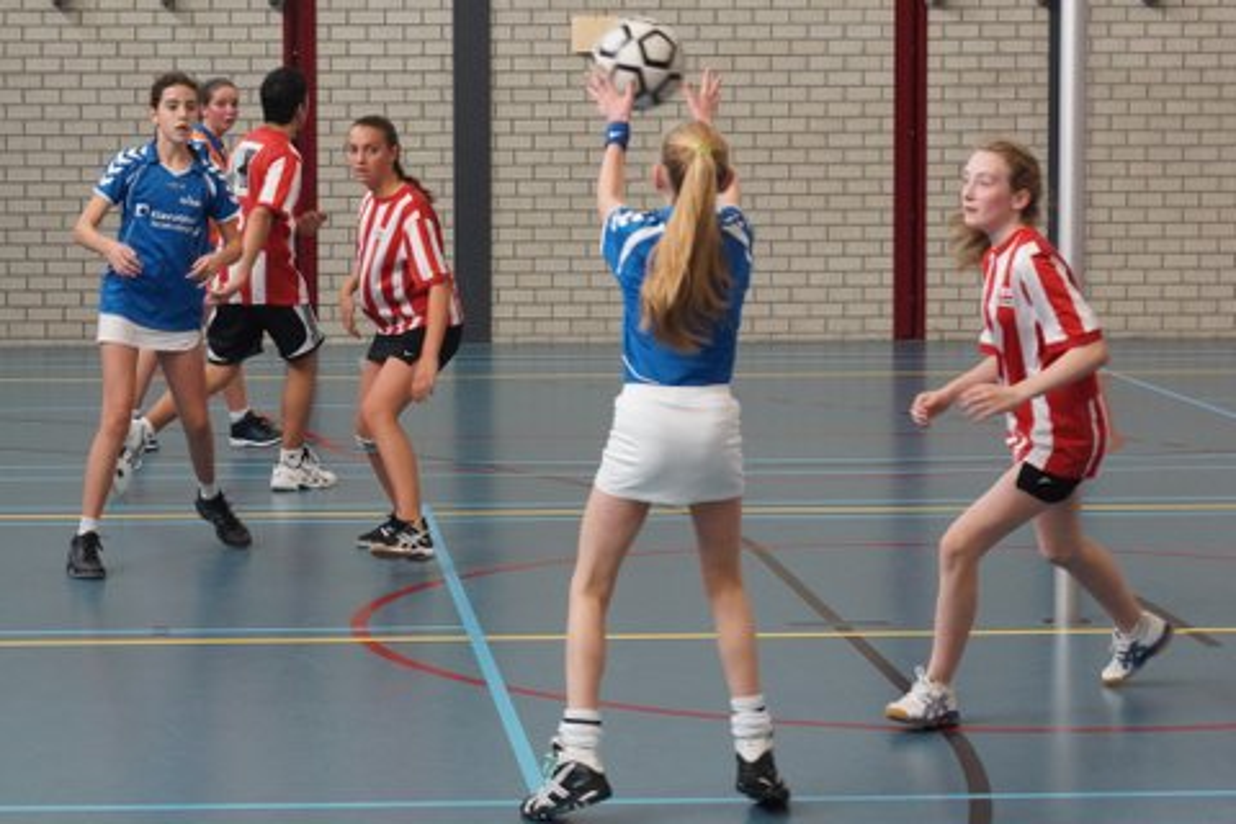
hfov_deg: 27.0
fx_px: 2575
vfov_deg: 18.2
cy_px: 412
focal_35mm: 75
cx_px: 618
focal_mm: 50
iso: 800
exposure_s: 1/200
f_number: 4
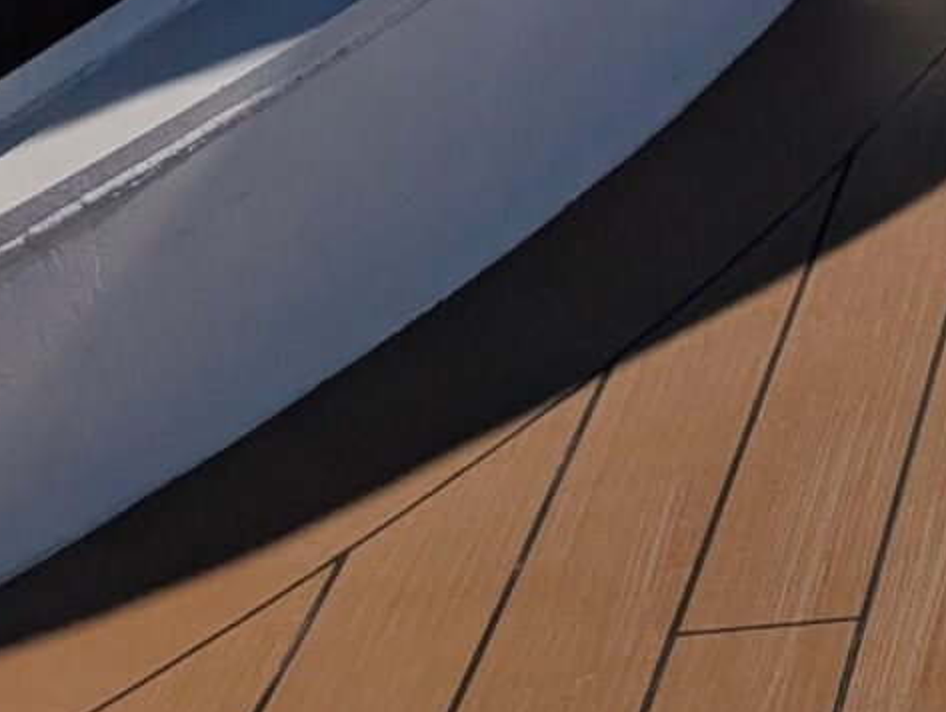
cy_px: -1016
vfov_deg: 10.0
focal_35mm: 130
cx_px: 2208
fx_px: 3557
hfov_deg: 12.3
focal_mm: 6.9
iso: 20
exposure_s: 1/3610
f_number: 1.68
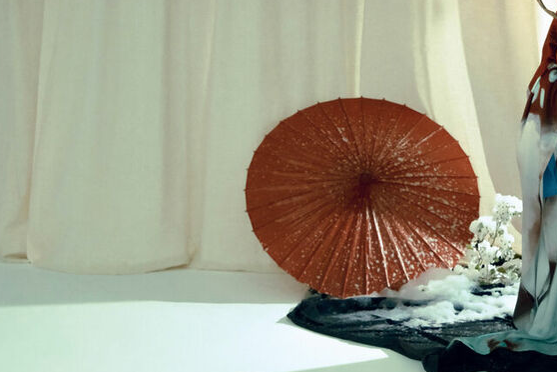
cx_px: 495
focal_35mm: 96
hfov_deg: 20.8
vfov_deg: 14.2
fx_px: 1485
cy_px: 81
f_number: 2.8
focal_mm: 34.2
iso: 2000
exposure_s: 1/250
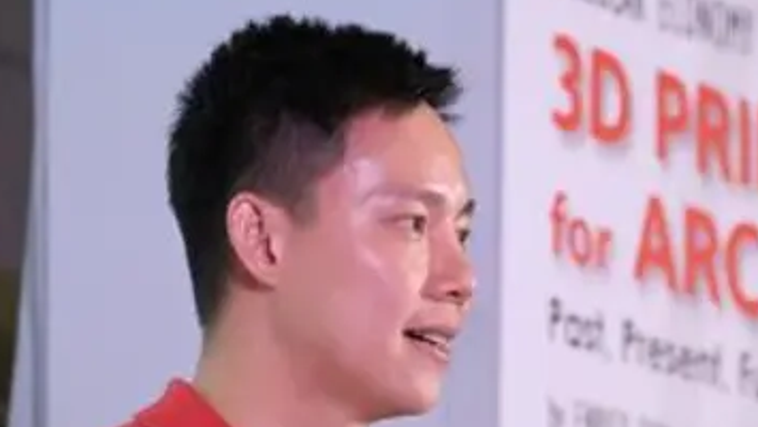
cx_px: 527
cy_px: 462
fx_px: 9350
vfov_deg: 2.6
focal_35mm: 465
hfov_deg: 4.6
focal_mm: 134.5
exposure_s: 1/160
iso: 6400
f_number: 4.4
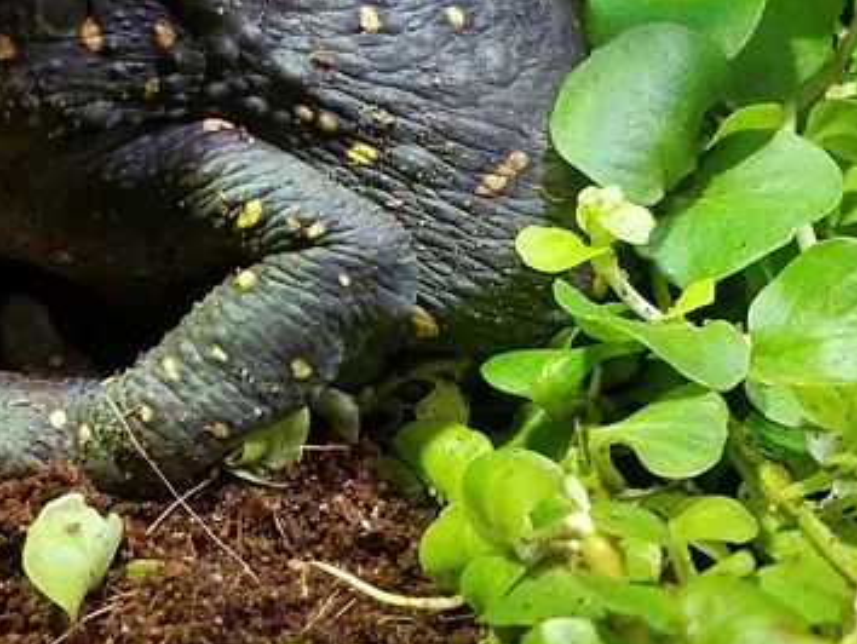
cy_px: 111
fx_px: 1164
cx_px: 184
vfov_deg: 30.0
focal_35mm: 47
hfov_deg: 39.0
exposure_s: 1/10
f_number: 1.7
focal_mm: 4.2
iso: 200
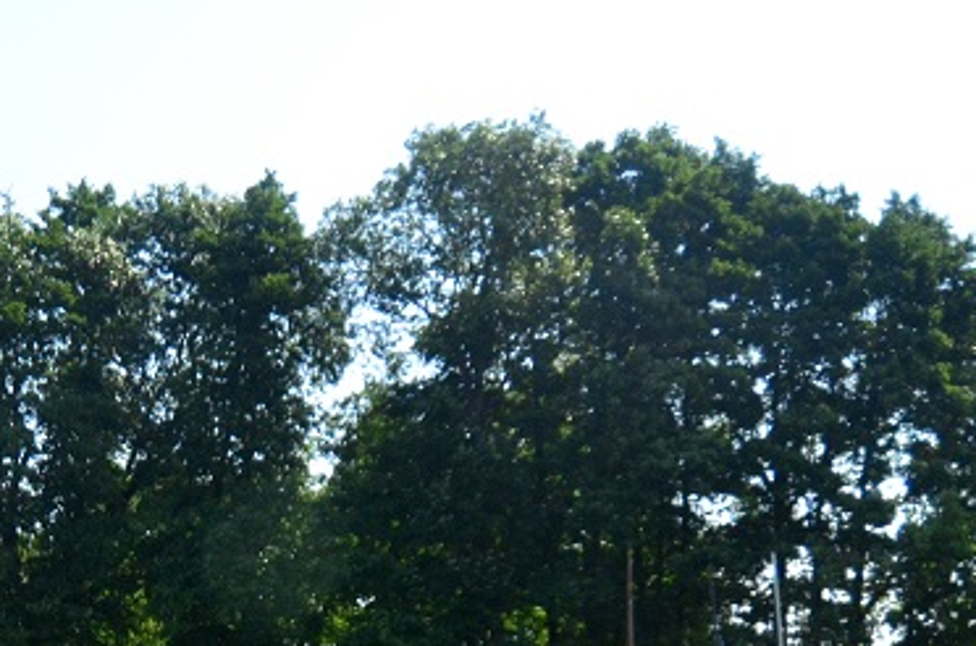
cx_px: 182
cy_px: 744
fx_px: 1415
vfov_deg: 23.7
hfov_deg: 36.6
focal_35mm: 52
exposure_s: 1/8000
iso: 1100
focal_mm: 13
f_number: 4
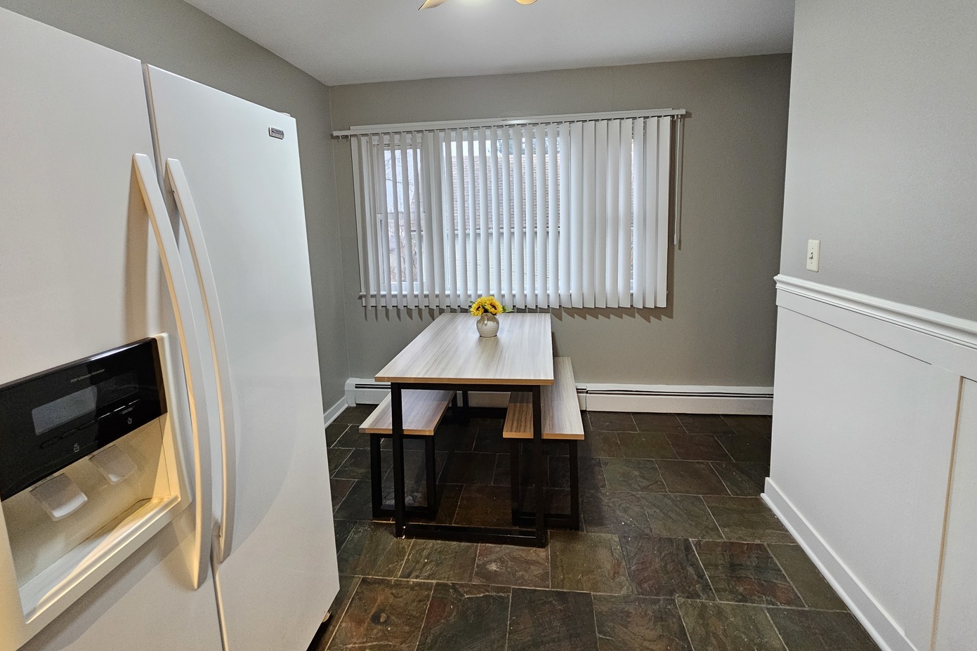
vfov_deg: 80.6
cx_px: 488
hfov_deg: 104.3
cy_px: 272
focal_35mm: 14
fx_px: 380
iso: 500
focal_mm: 2.2
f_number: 2.2
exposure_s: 1/30
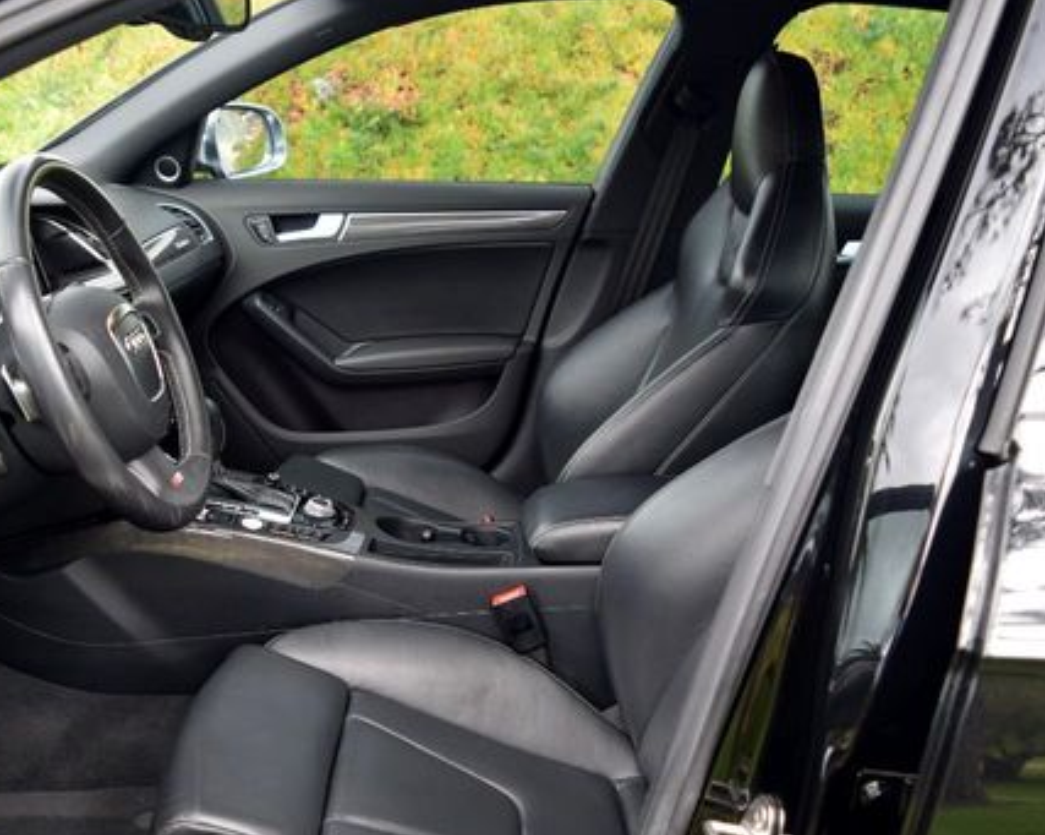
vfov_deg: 39.0
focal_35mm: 38
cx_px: 399
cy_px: 476
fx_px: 1174
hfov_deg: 47.6
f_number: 4.5
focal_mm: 18
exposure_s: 1/80
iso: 400
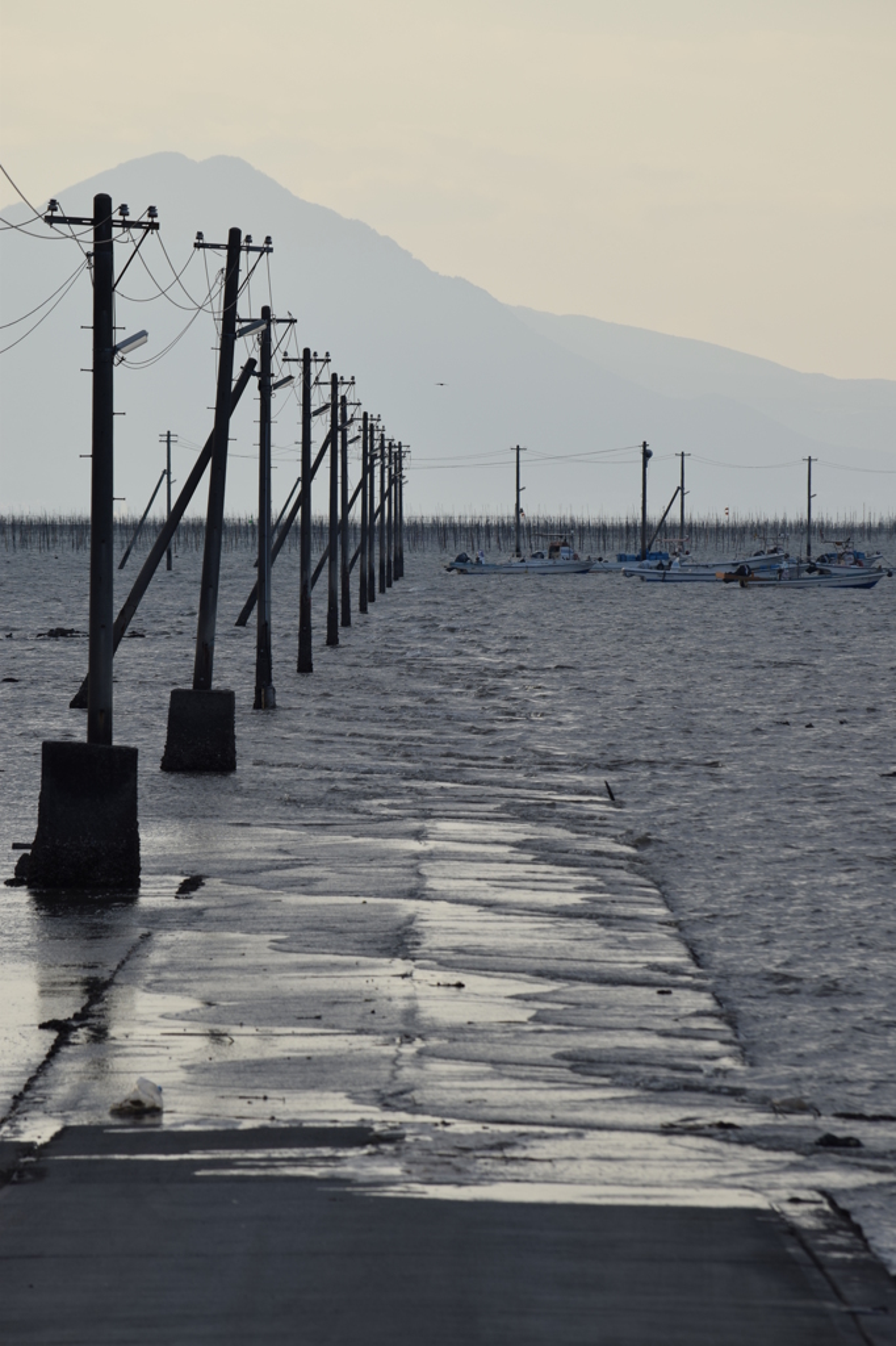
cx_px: 448
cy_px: 673
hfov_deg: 4.7
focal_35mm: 292
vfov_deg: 7.0
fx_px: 10927
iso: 100
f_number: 9
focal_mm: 195
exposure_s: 1/200
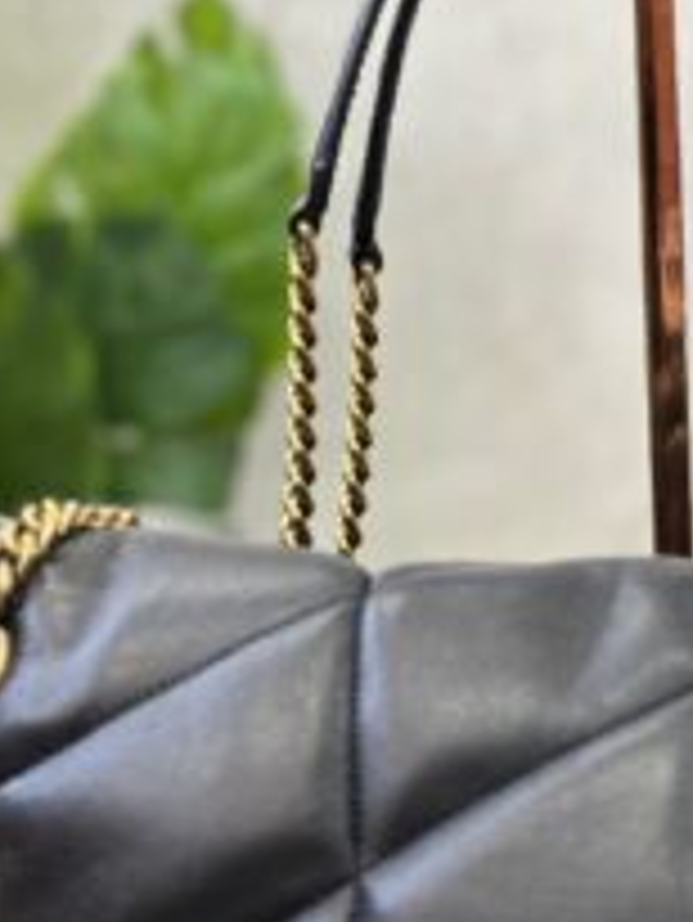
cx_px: 747
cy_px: 600
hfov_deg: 10.9
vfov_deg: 14.6
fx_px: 3600
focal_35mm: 135
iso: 80
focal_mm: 5.96
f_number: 1.6
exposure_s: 1/50
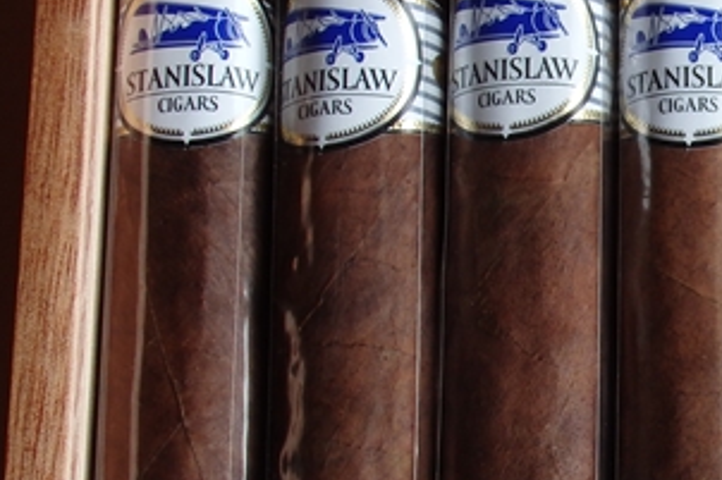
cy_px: 315
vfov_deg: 10.1
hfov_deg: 14.7
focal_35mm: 135
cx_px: 861
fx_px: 2706
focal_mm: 8.9
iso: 125
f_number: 4
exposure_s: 1/20
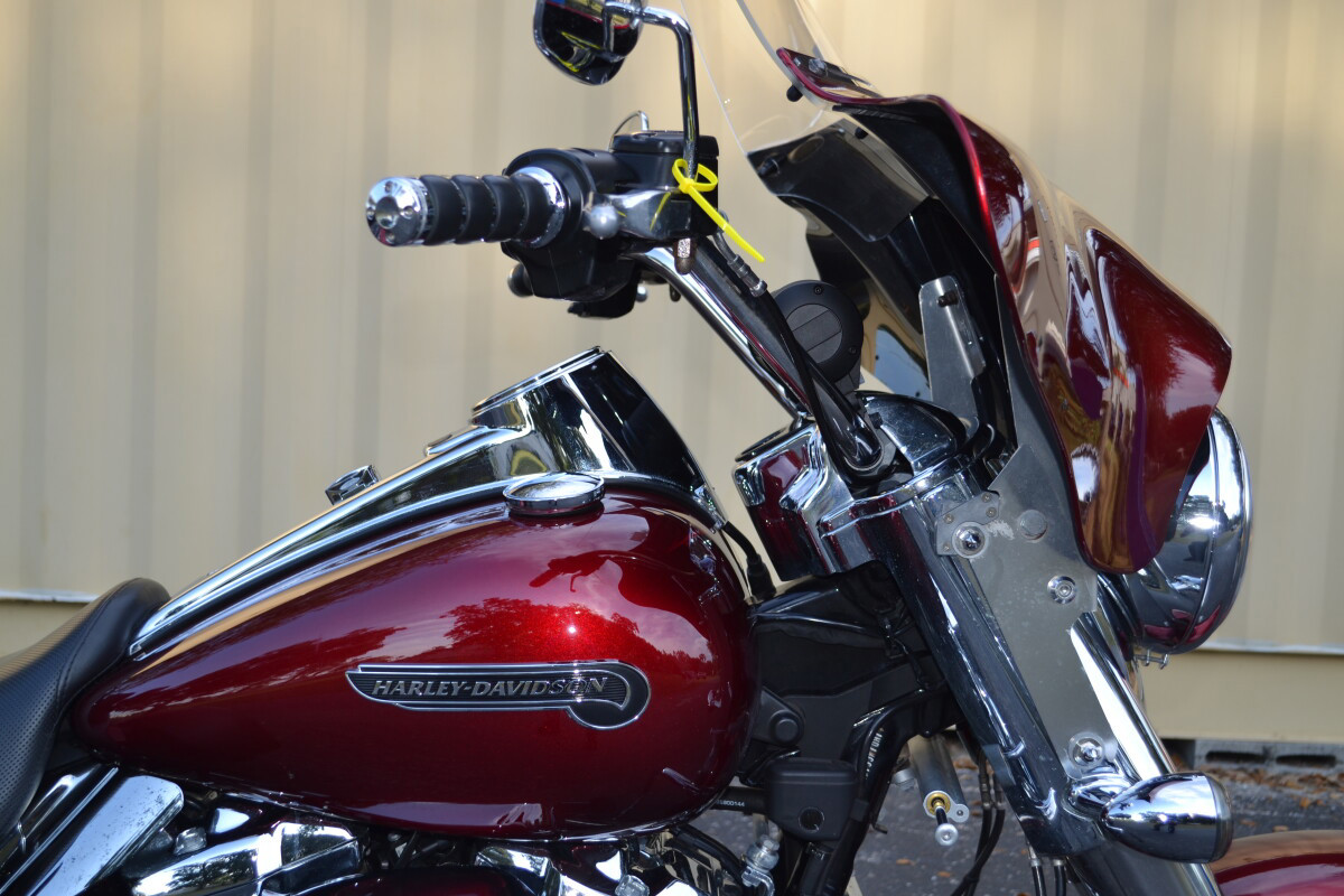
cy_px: 448
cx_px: 672
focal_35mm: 44
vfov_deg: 30.8
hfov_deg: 45.0
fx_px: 1624
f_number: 4.5
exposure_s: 1/200
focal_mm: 29
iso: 100
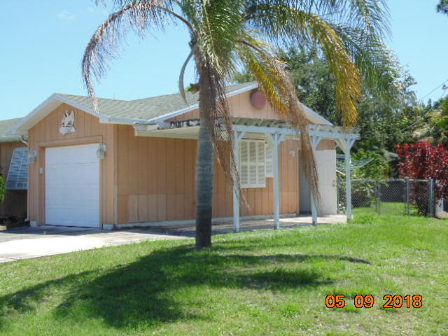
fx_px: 686
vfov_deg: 27.5
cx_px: 224
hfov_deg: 36.2
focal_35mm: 53
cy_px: 168
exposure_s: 1/500
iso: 80
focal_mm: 9.5
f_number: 3.9
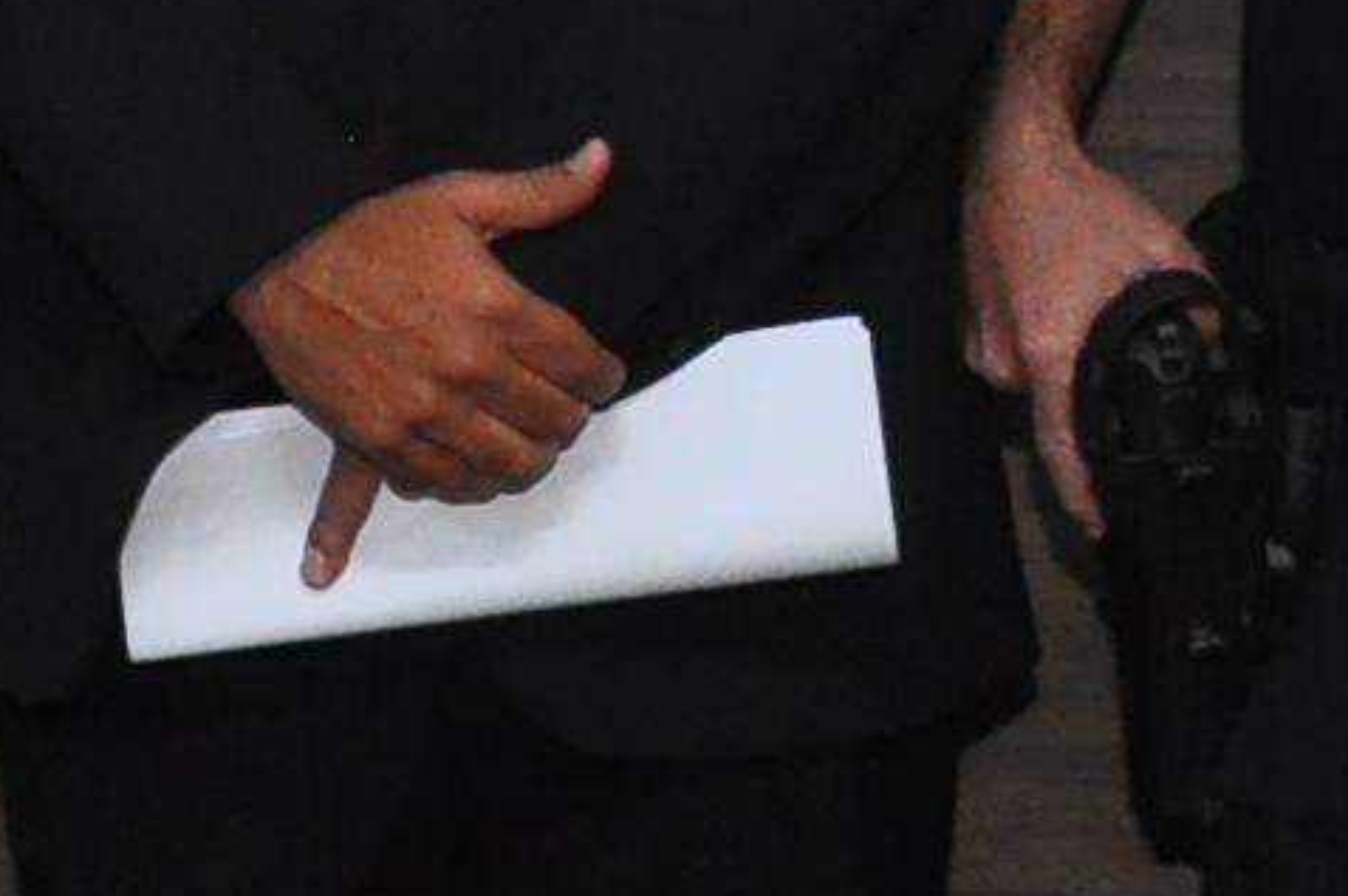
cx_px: -2213
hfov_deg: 9.6
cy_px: -503
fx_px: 6808
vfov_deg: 7.4
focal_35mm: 182
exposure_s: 1/60
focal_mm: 18
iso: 1000
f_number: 6.3
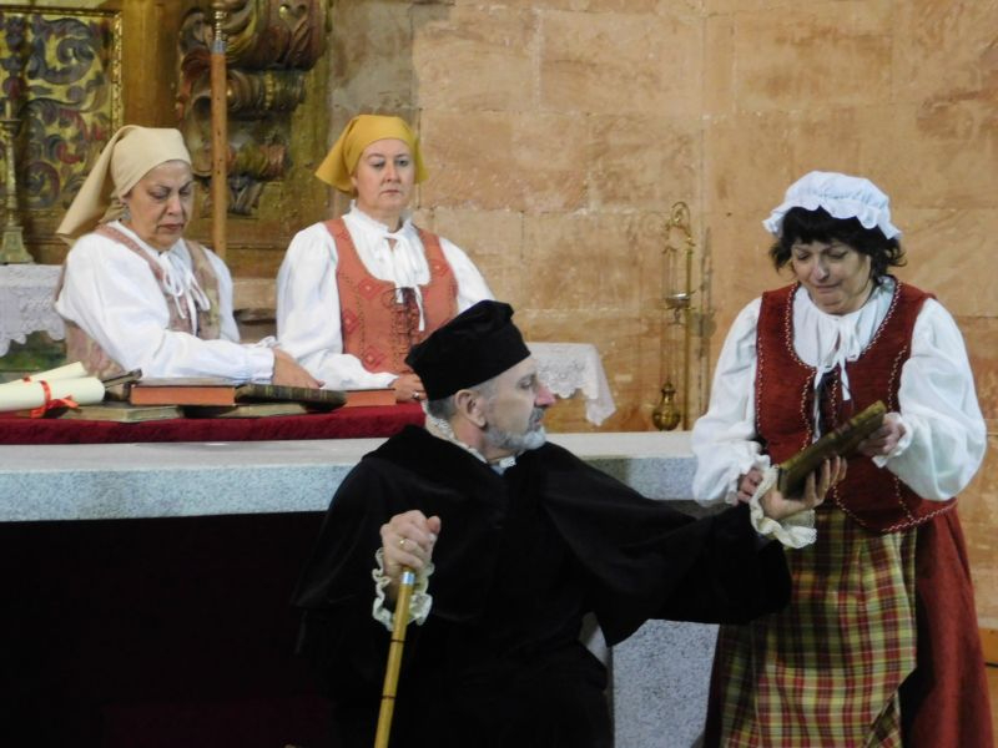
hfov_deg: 14.7
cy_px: 374
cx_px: 499
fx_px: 3863
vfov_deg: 11.1
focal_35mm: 134
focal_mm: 23.7
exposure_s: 1/25
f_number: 5
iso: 800
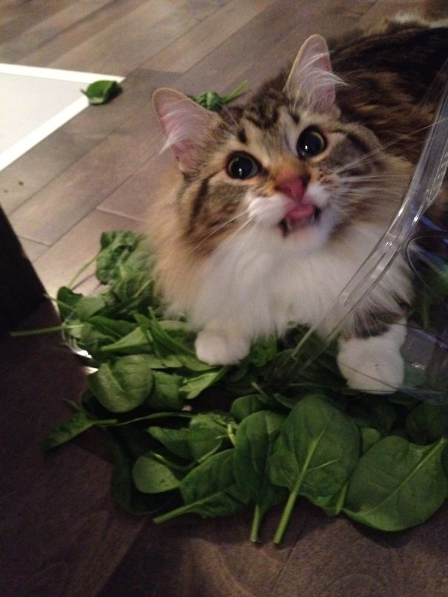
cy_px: 298
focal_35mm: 35
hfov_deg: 40.7
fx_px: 604
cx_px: 224
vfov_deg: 52.6
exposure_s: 1/15
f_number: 2.4
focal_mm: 4.28
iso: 800
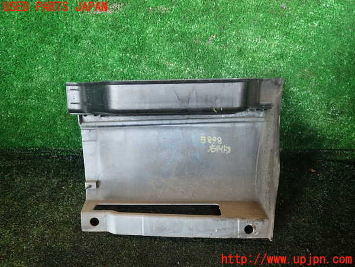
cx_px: 178
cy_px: 134
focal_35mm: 30
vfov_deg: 46.8
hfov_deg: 60.0
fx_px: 308
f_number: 2.3
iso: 200
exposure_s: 1/40
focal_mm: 5.4
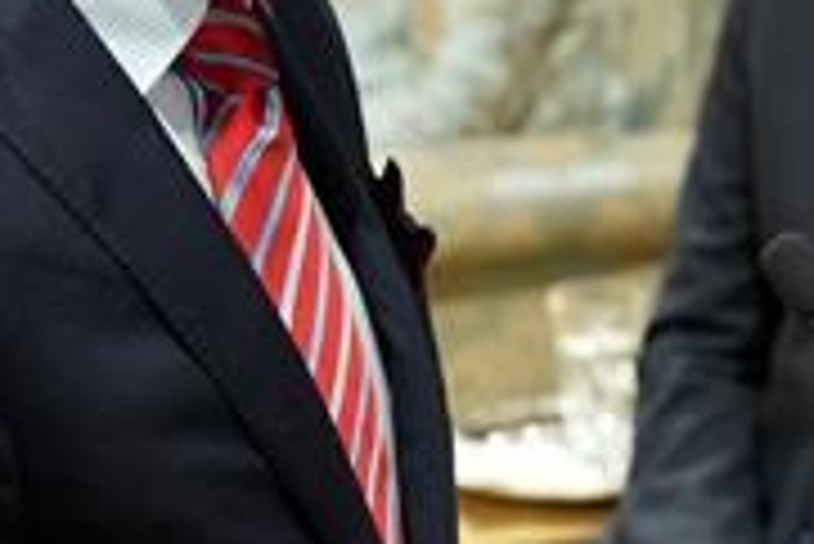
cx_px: 553
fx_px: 5680
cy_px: 164
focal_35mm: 251
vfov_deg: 5.5
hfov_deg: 8.2
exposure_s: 1/200
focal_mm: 70
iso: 1600
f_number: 5
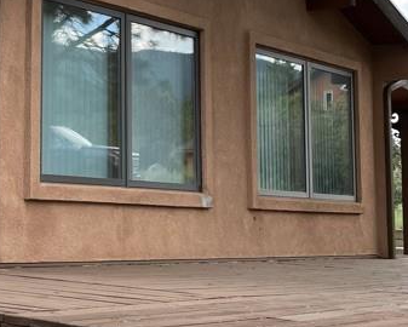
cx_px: -169
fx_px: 930
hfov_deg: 21.5
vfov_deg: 19.8
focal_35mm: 77
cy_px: 101
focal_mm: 4.2
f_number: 1.6
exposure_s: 1/694
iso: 32
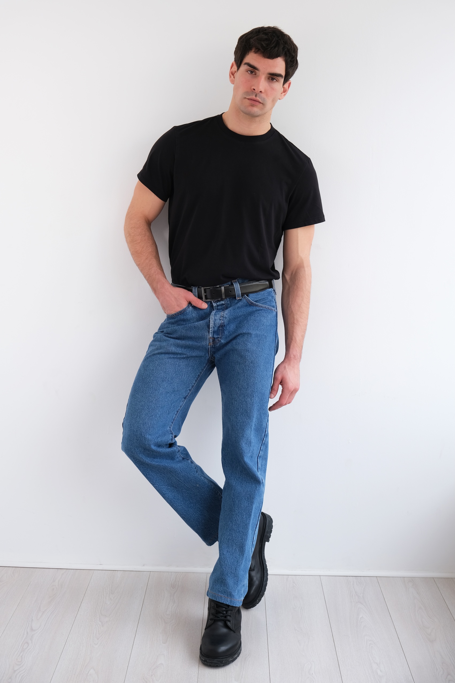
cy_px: 342
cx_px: 228
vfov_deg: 41.9
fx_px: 891
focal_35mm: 47
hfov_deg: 28.7
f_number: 4.5
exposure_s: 1/125
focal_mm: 31.5
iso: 250
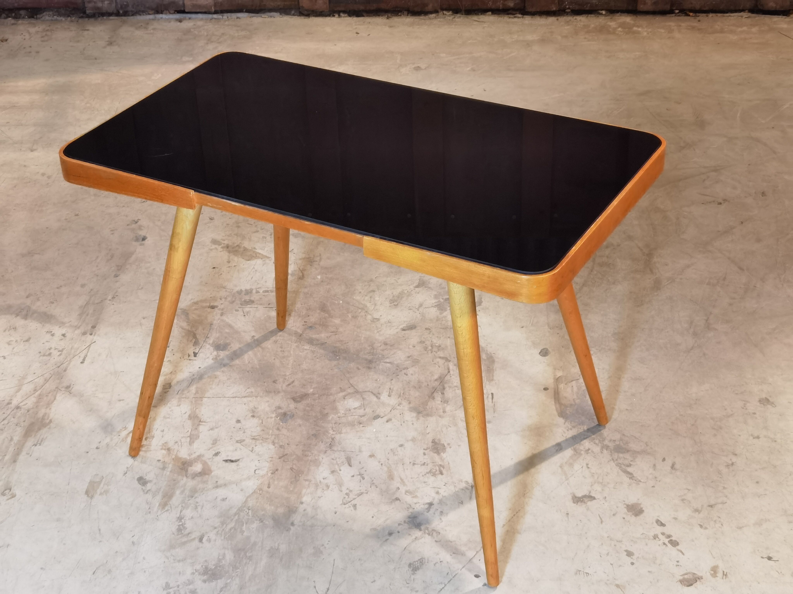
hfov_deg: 33.2
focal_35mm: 58
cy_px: 297
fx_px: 1329
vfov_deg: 25.2
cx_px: 396
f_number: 1.9
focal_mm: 6.71
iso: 200
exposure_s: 1/50
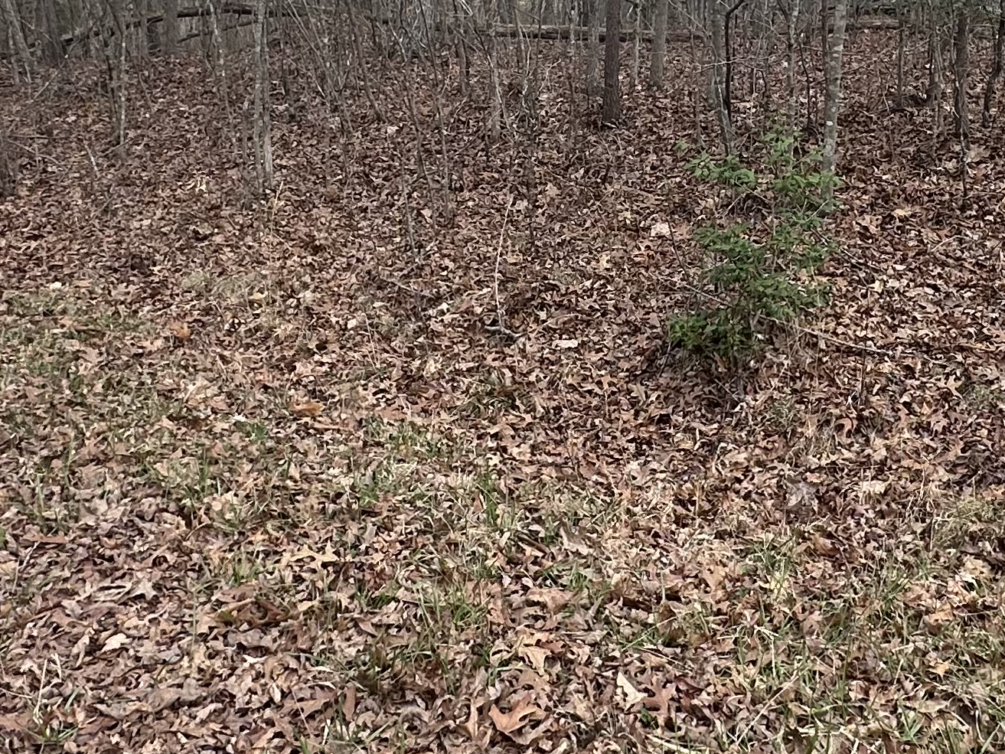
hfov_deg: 43.5
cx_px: 634
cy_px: 151
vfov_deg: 32.7
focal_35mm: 43
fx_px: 1249
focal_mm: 2.22
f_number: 2.2
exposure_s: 1/392
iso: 40
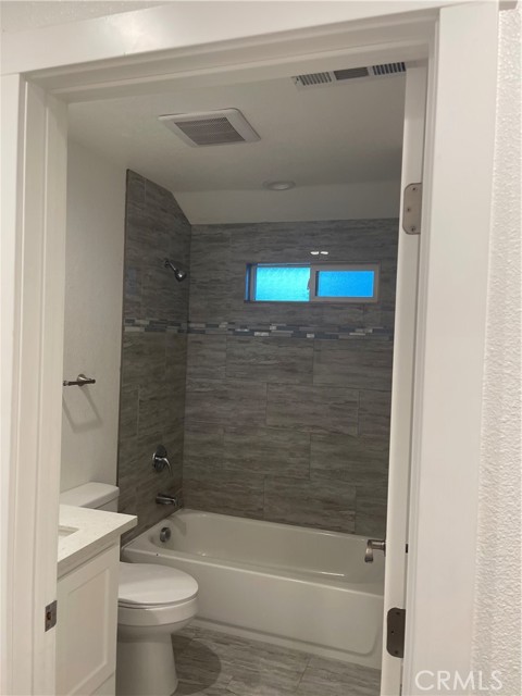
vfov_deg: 69.4
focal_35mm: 25
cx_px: 261
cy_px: 348
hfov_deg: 54.9
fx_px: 503
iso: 125
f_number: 1.6
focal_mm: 5.1
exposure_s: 1/120
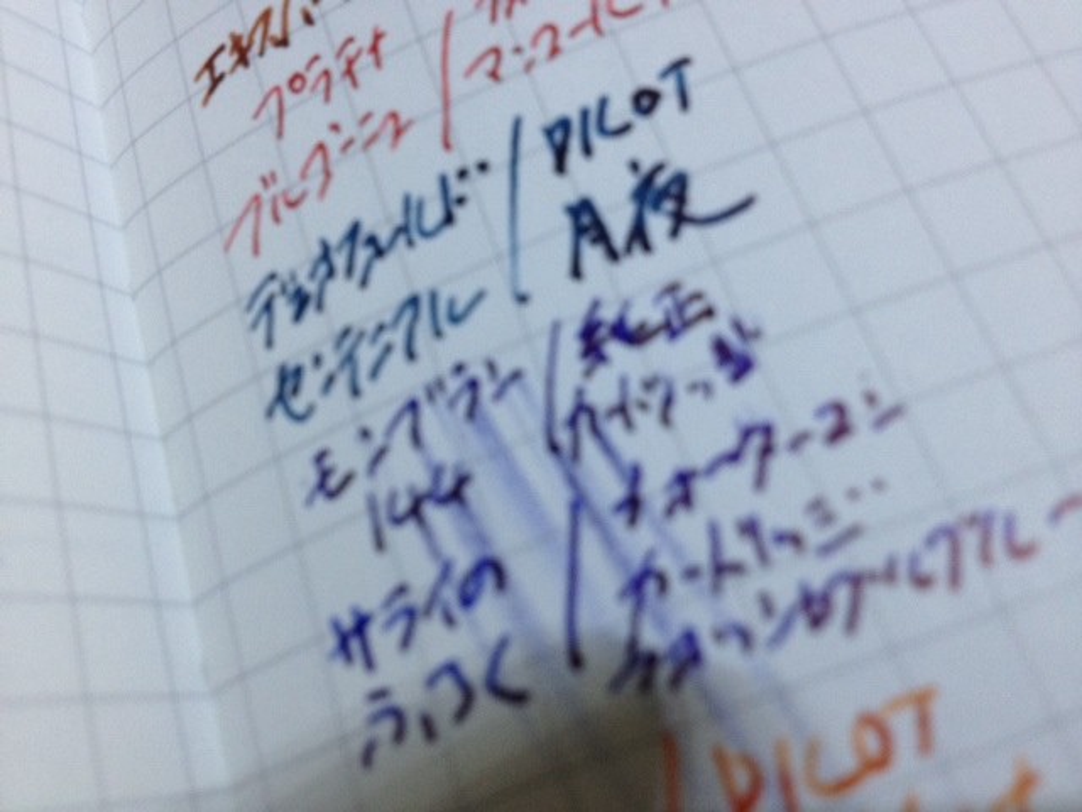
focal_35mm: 35
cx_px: 541
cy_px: 406
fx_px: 1094
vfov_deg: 40.7
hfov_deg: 52.6
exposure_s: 1/20
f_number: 2.4
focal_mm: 4.28
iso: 160
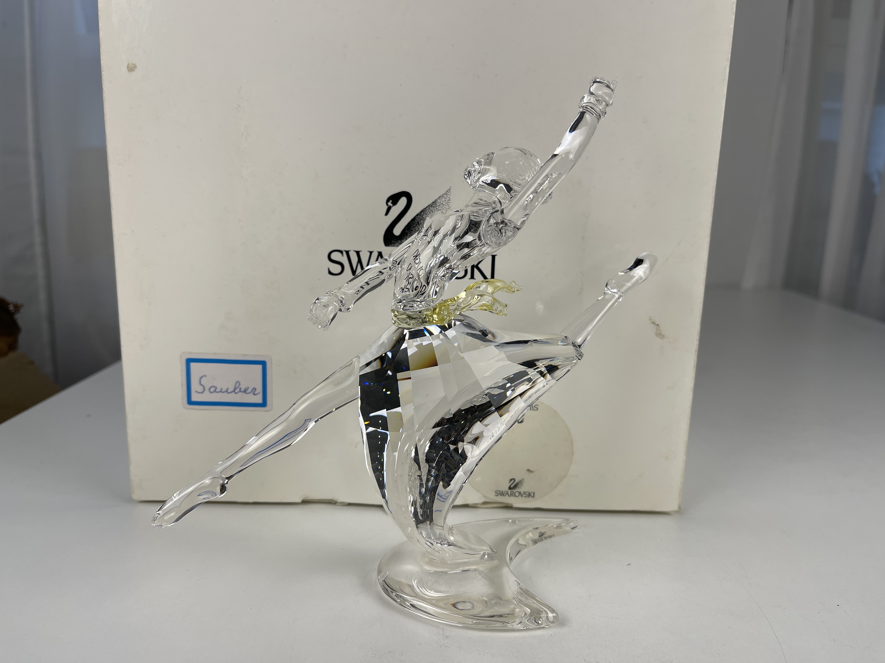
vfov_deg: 54.9
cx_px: 442
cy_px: 332
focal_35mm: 25
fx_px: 639
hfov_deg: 69.4
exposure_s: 1/345
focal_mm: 5.1
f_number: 1.6
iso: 32
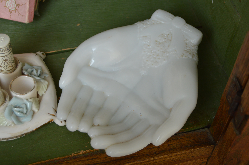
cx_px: 124
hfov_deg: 29.9
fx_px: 466
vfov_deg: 20.1
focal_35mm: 68
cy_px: 82
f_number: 5.3
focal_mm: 45
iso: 200
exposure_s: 1/200
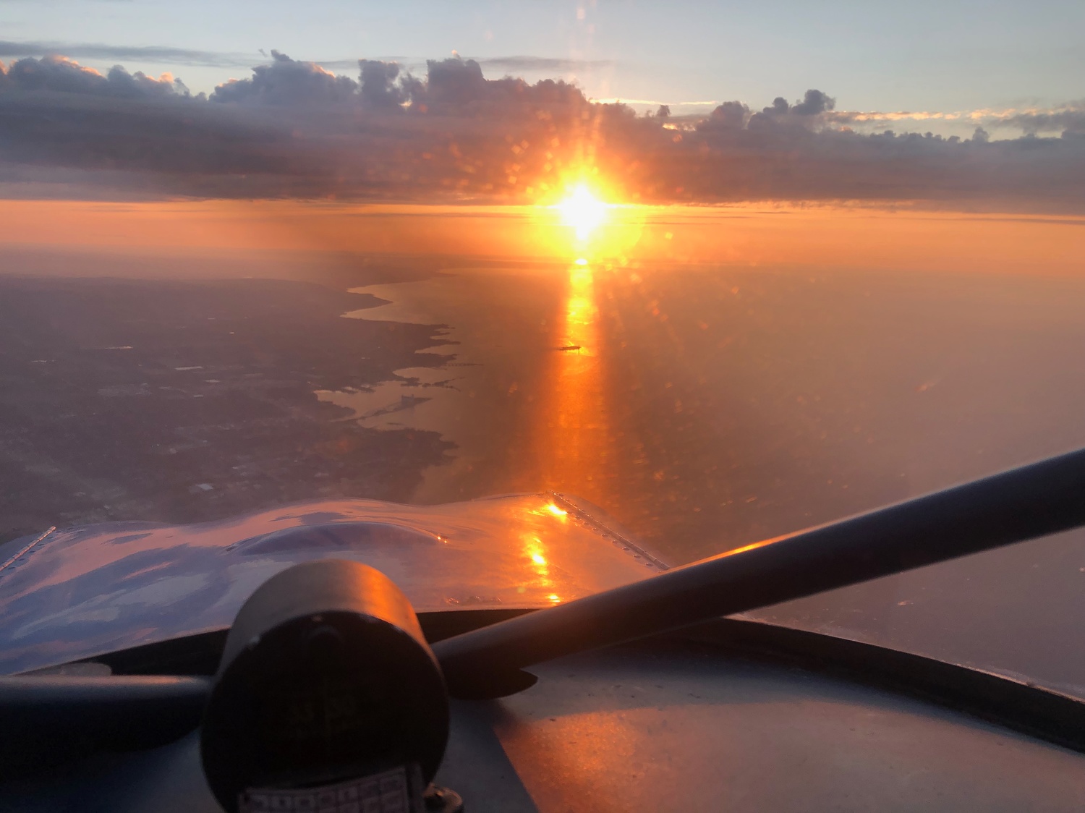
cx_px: 542
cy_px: 406
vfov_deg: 49.7
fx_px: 877
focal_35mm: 28
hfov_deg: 63.5
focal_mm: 3.99
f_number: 1.8
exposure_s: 1/476
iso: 20
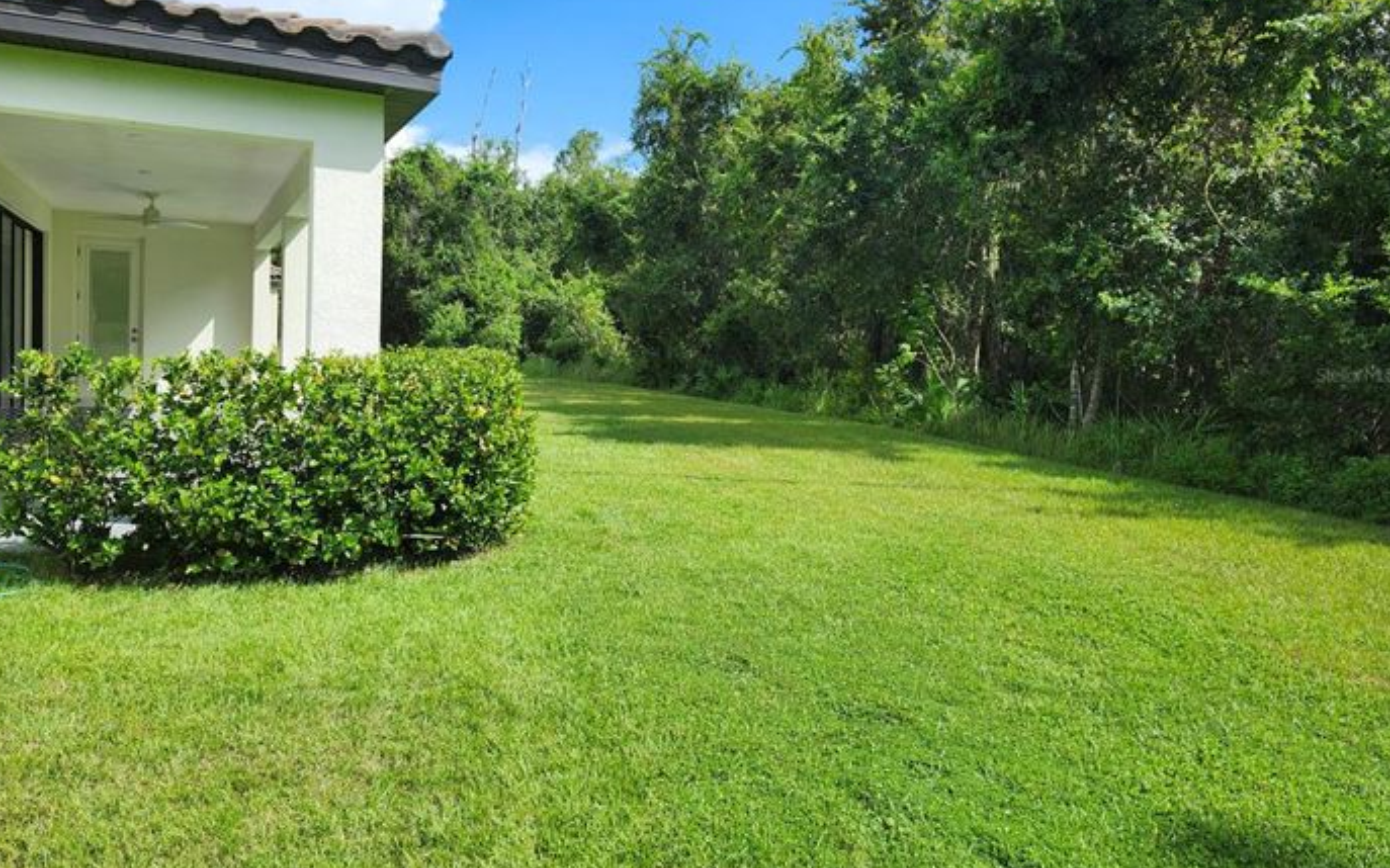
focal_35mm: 25
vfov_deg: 49.1
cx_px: 687
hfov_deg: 72.6
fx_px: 947
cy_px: 374
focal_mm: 5.54
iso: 25
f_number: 1.8
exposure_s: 1/1300
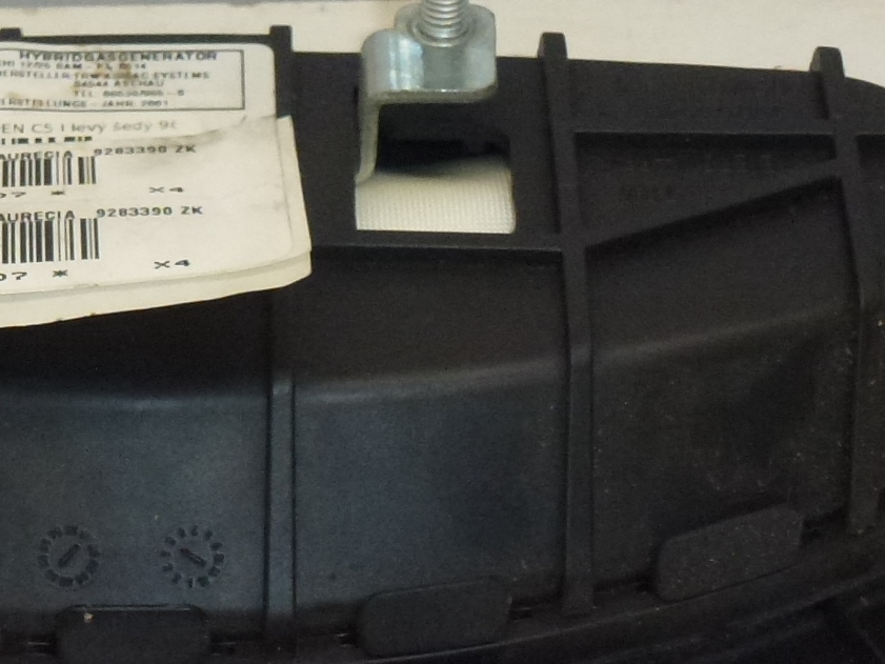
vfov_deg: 10.8
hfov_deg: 14.3
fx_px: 3503
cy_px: 265
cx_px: 152
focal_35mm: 137
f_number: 4
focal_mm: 8
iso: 400
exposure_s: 1/250
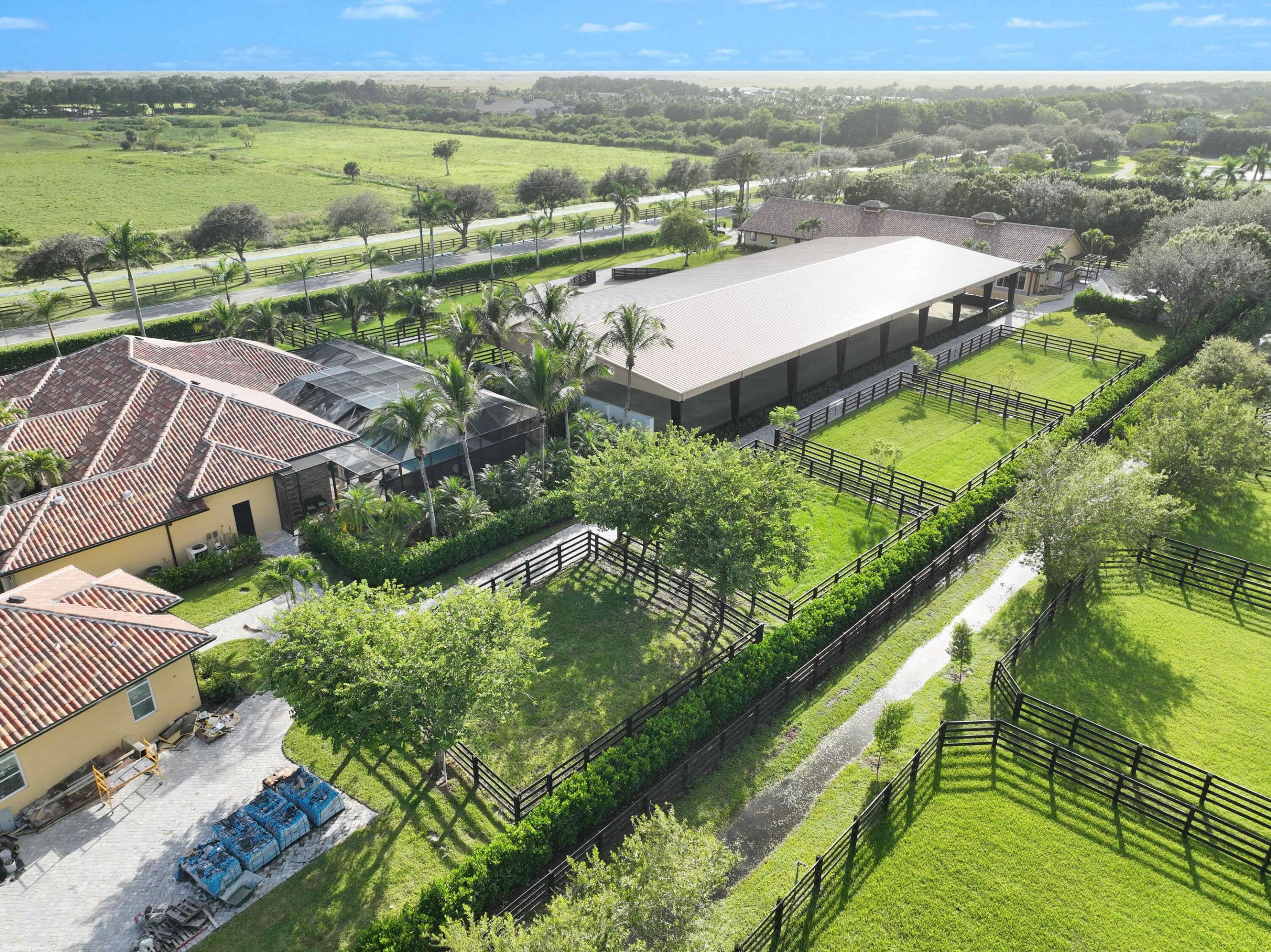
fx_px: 881
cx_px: 636
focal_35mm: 24
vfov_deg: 56.8
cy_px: 476
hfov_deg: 71.6
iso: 400
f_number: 2.8
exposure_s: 1/2000
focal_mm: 12.29
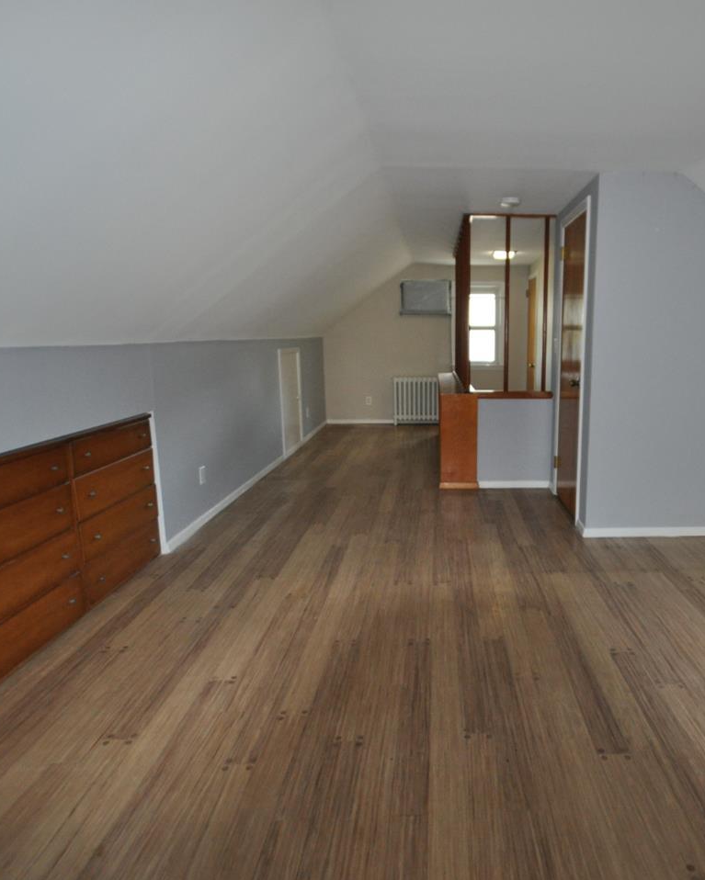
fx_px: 574
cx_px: 486
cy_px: 428
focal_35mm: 22
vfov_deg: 75.0
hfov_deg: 61.2
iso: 800
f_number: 3.5
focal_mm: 10
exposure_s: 1/60
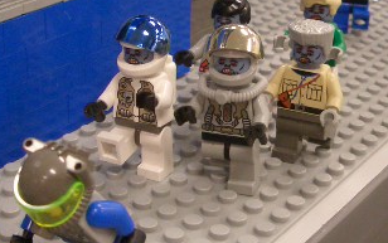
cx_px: 188
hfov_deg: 26.8
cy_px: 83
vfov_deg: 16.9
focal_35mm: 77
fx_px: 815
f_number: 2.6
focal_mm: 5.8
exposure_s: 1/60
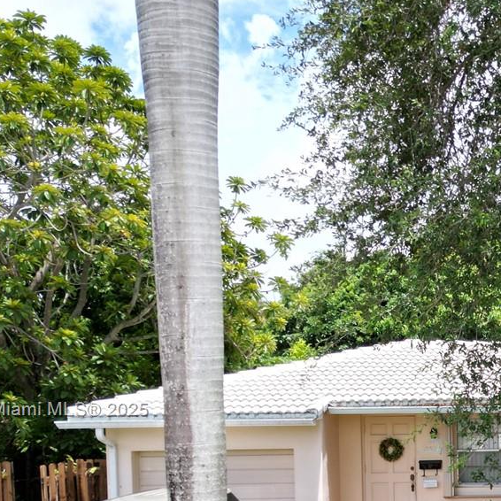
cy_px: 411
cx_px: 573
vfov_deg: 27.9
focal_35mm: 60
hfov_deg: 26.1
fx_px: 982
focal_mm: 6.72
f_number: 1.7
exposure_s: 1/2000
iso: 110
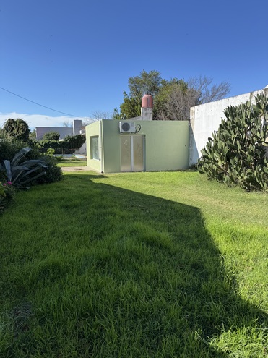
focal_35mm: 24
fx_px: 248
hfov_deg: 56.8
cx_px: 134
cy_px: 179
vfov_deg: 71.6
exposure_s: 1/2959
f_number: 1.78
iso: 80
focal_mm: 6.76
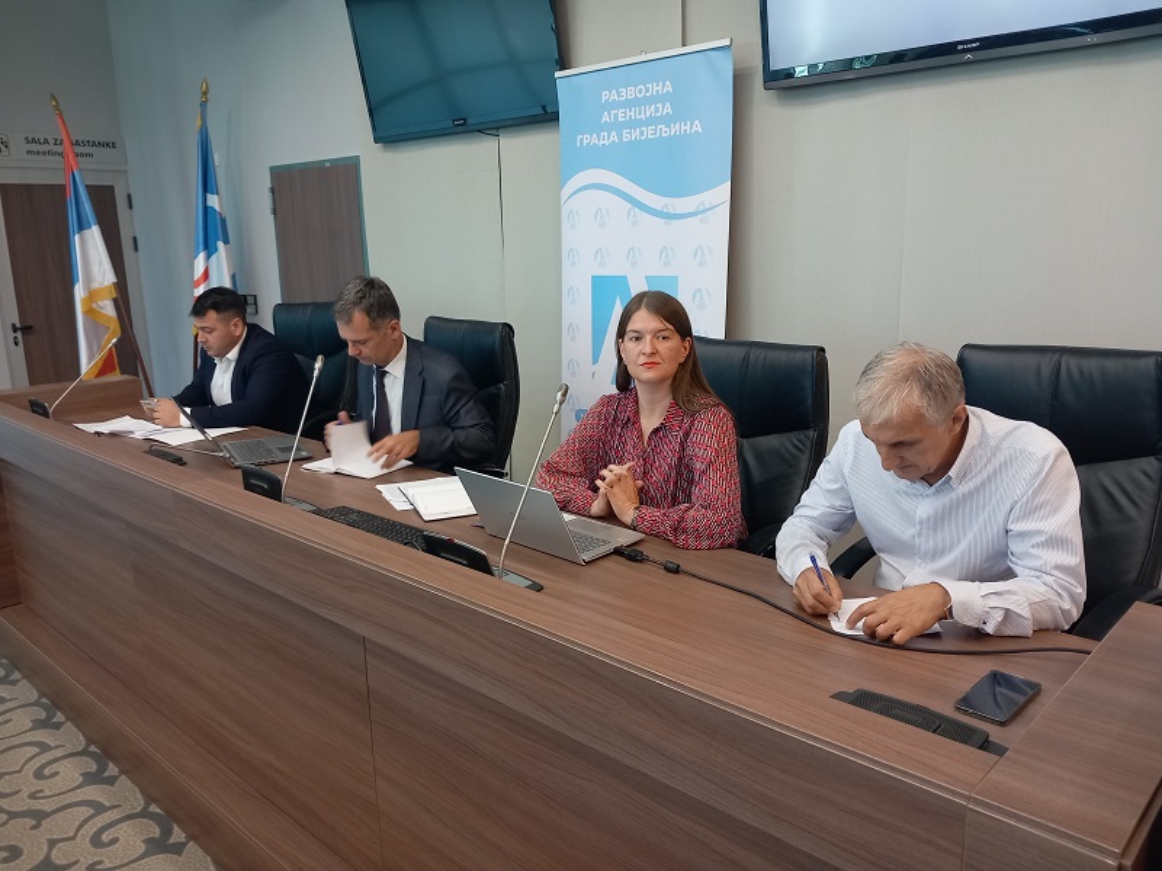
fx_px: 906
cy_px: 436
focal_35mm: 27
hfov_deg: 65.3
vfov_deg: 51.4
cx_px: 581
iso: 200
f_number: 1.8
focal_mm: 4
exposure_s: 1/33.3
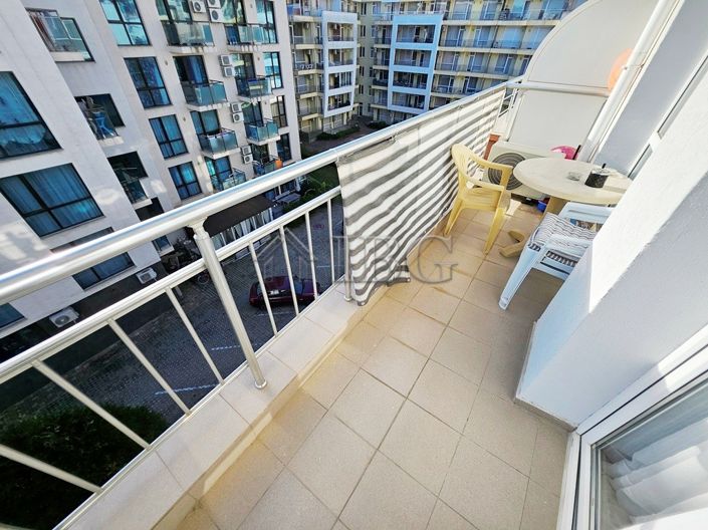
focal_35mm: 13
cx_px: 354
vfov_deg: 89.9
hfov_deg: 106.2
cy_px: 265
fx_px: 266
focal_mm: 1.7
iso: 32
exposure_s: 1/841
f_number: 2.2
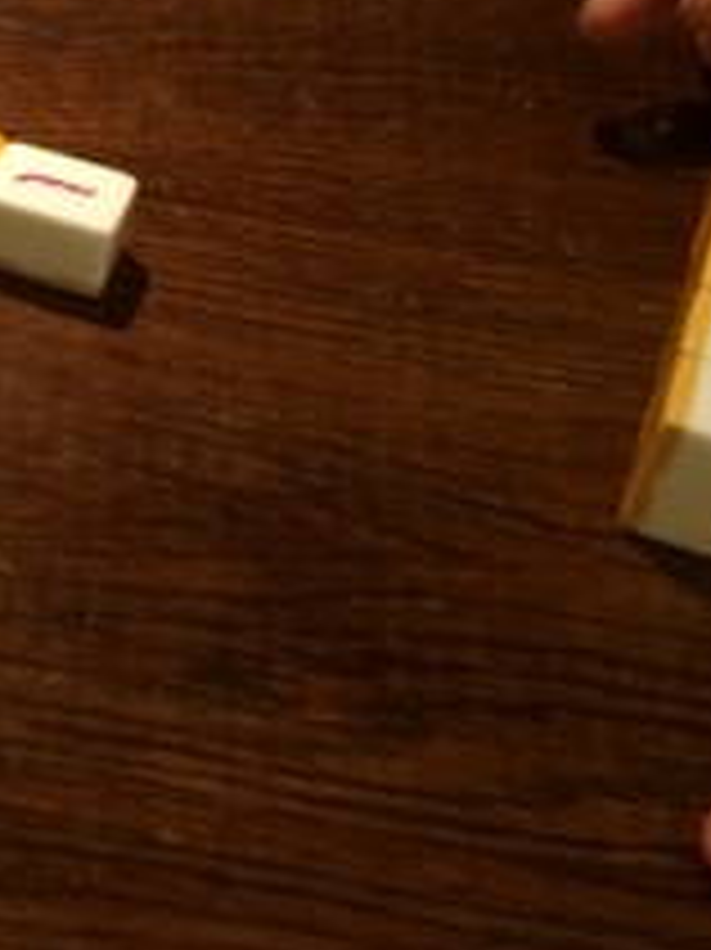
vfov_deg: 22.1
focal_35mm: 88
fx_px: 2412
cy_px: 252
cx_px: -441
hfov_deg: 15.2
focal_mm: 4.15
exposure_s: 1/30
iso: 320
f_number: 2.2
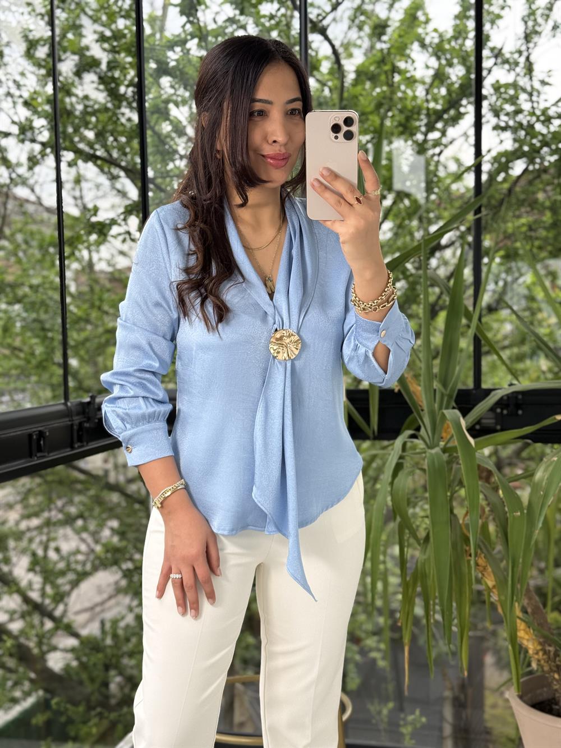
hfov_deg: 30.3
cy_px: 374
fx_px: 1037
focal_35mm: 48
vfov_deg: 39.7
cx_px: 280
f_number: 1.78
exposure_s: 1/242
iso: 100
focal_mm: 6.76
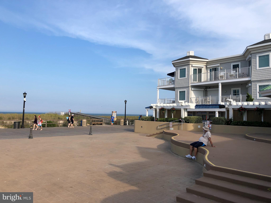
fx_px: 219
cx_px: 136
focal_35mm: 28
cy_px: 102
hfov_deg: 63.4
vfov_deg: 49.7
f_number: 1.8
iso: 20
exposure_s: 1/1675
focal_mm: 3.99
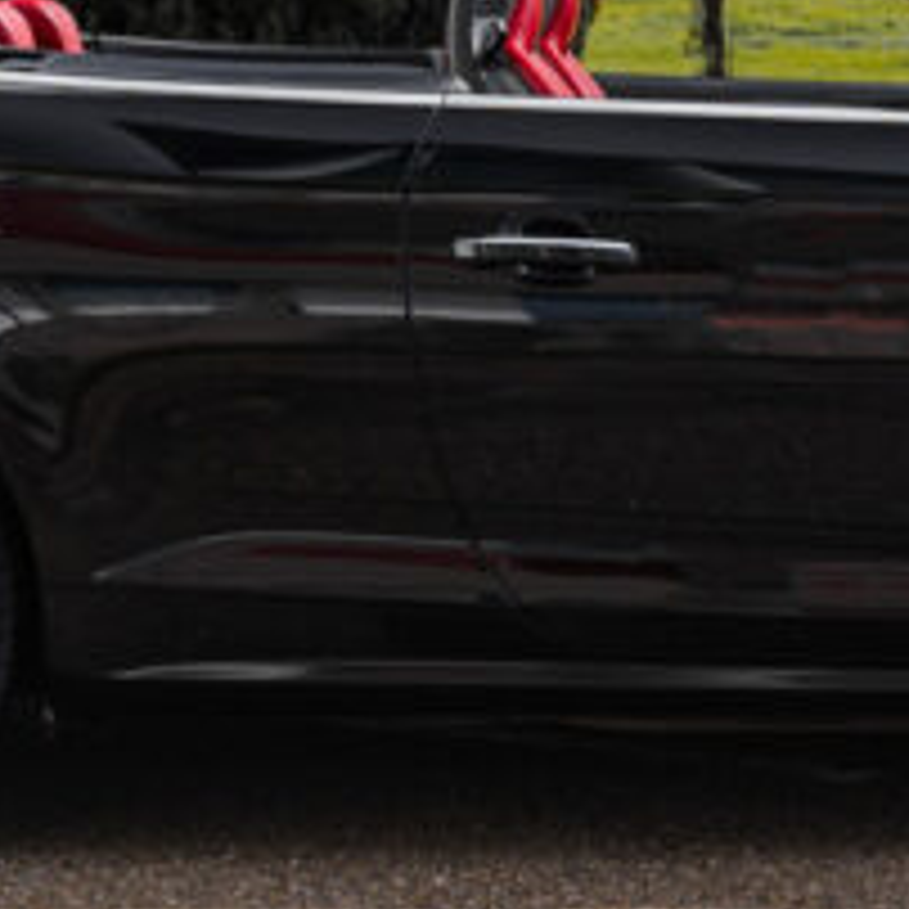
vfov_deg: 11.1
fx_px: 4605
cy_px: -196
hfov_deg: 11.2
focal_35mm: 155
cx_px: 774
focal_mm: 36
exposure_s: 1/160
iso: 100
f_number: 7.1
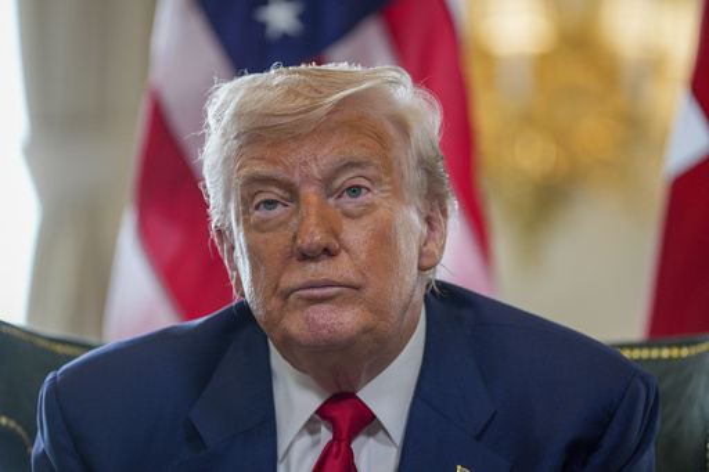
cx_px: 354
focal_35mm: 300
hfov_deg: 6.9
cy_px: 236
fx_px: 5906
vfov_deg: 4.6
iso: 1250
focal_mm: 200
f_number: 2.8
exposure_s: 1/1000
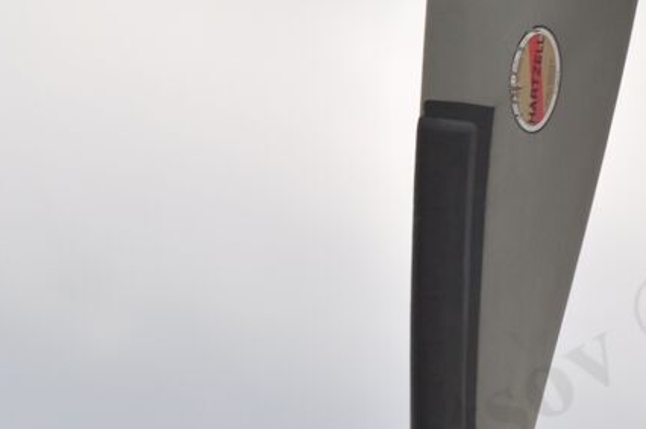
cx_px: 82
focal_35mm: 699
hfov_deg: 3.0
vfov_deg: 2.0
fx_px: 12520
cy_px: 643
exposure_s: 1/200
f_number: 8
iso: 200
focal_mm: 155
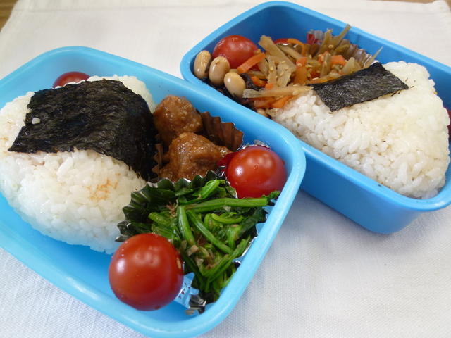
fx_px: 313
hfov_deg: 71.6
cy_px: 169
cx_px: 226
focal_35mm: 24
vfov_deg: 56.8
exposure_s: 1/60
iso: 160
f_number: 2.2
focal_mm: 4.3
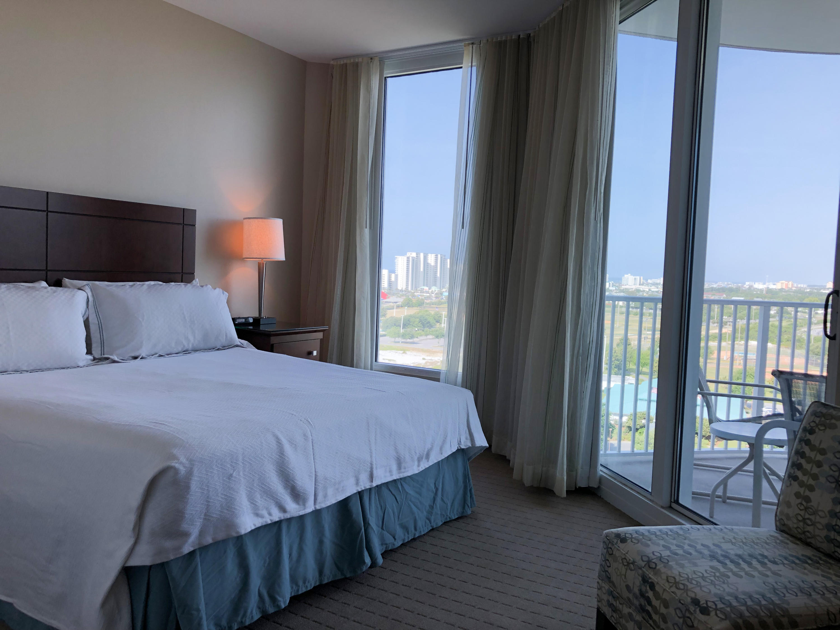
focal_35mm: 28
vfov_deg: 49.7
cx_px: 420
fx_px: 679
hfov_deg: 63.4
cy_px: 315
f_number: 1.8
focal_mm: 3.99
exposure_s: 1/182
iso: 20
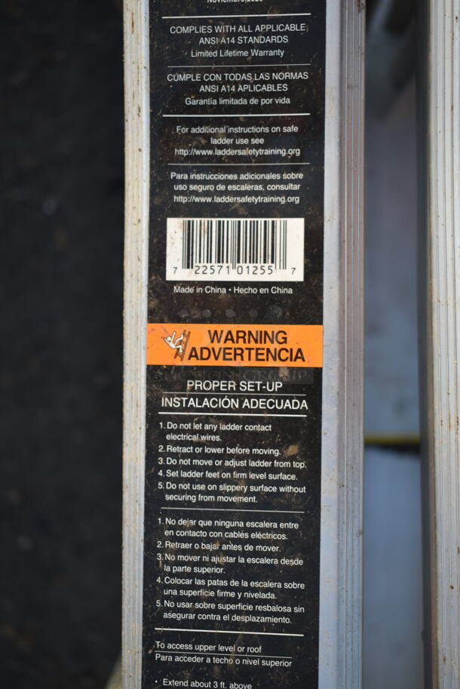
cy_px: 344
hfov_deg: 29.9
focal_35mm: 45
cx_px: 230
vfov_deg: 43.6
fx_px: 861
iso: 110
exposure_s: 1/125
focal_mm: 30
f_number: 4.2
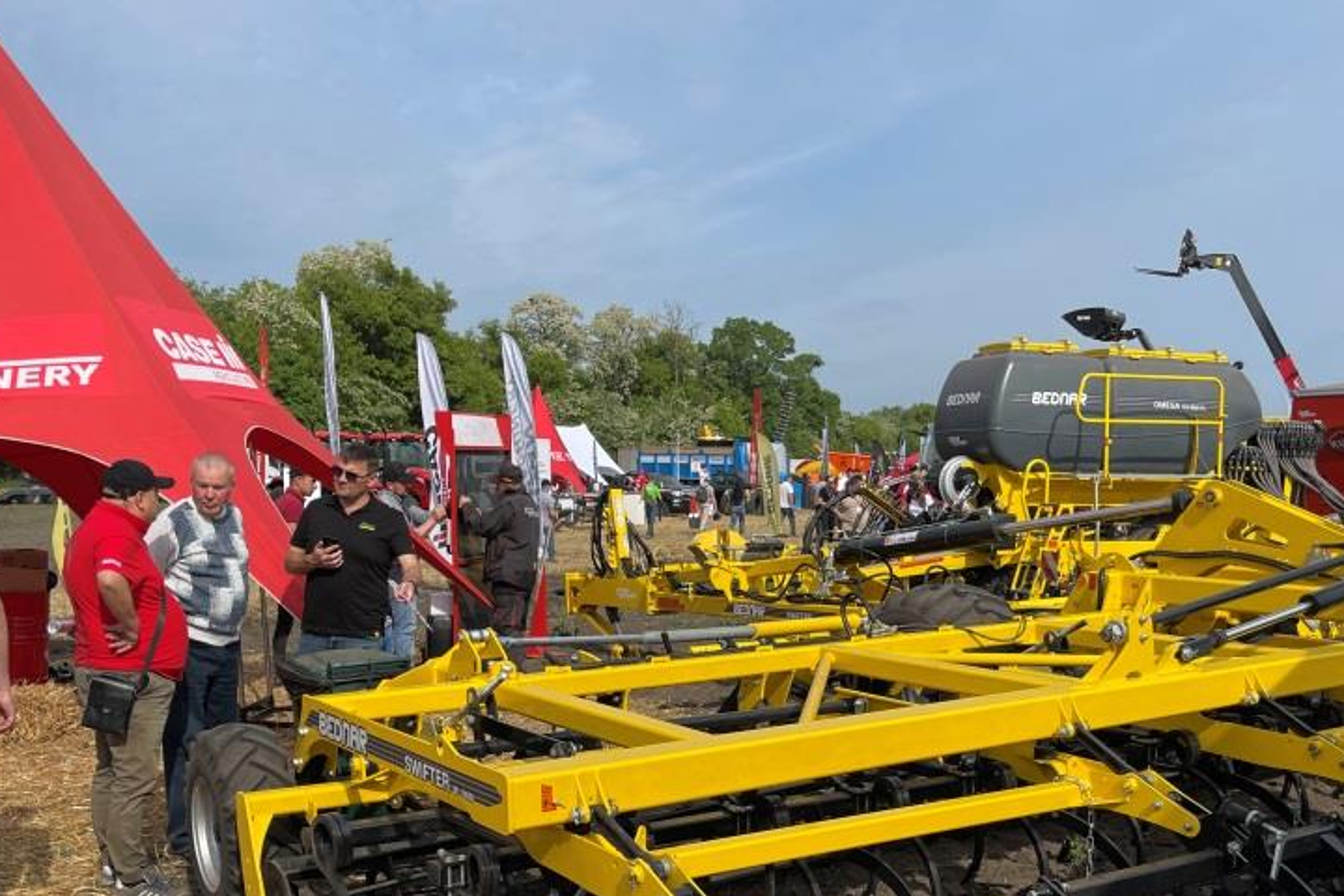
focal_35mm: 37
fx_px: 1381
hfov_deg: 51.8
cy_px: 657
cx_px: 721
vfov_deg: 35.3
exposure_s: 1/4202
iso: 32
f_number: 1.6
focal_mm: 5.1
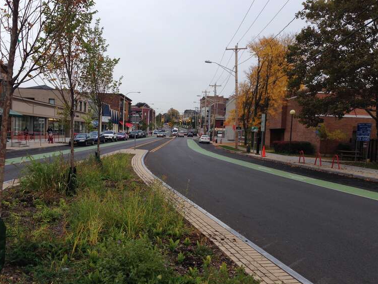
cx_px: 186
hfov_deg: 52.6
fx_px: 382
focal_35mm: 35
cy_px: 147
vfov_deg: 40.7
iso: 50
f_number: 2.4
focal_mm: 4.12
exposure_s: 1/589
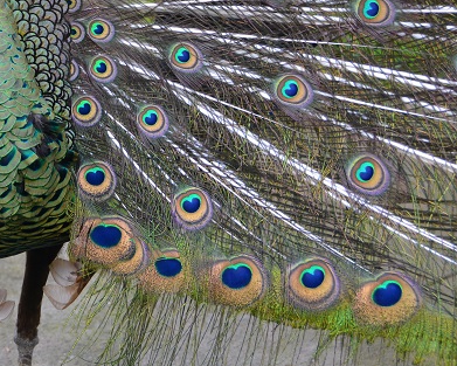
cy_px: -13
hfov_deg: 19.2
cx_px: 5
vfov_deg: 15.5
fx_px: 1315
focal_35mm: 97
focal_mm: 27
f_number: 4
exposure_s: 1/500
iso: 800
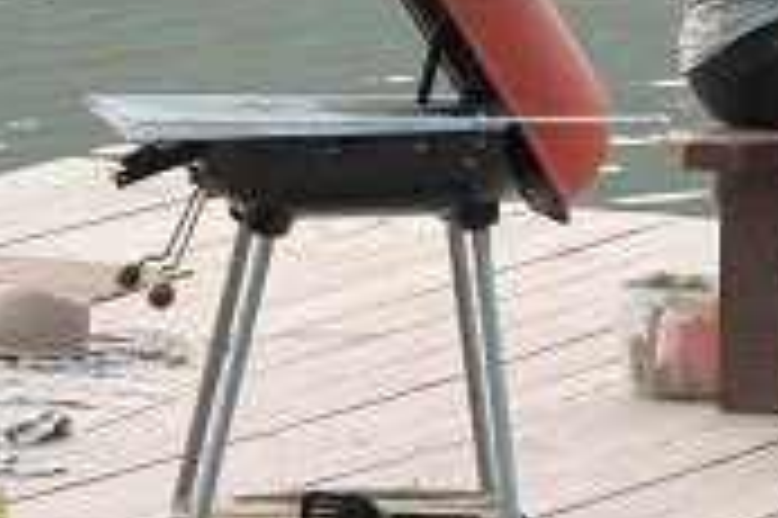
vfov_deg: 4.7
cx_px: 1187
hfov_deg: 7.0
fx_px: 6283
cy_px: -135
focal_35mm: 291
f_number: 5.6
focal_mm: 56
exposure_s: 1/320
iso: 640
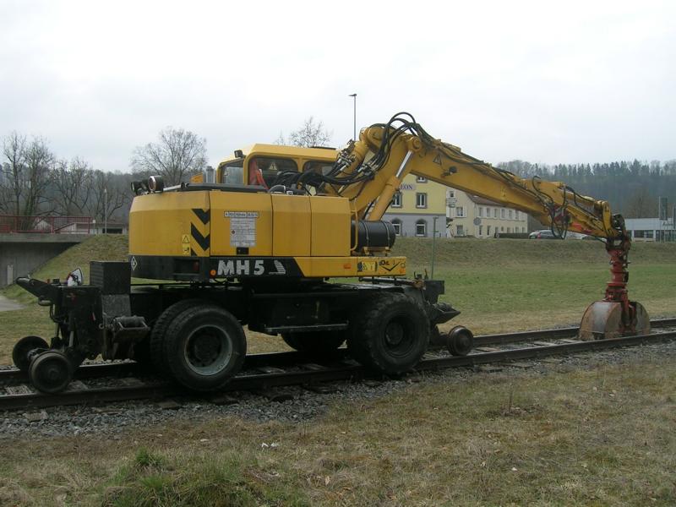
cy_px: 254
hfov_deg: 52.6
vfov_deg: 40.7
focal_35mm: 35
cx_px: 338
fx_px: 683
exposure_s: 1/311
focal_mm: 5.4
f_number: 4.8
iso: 50
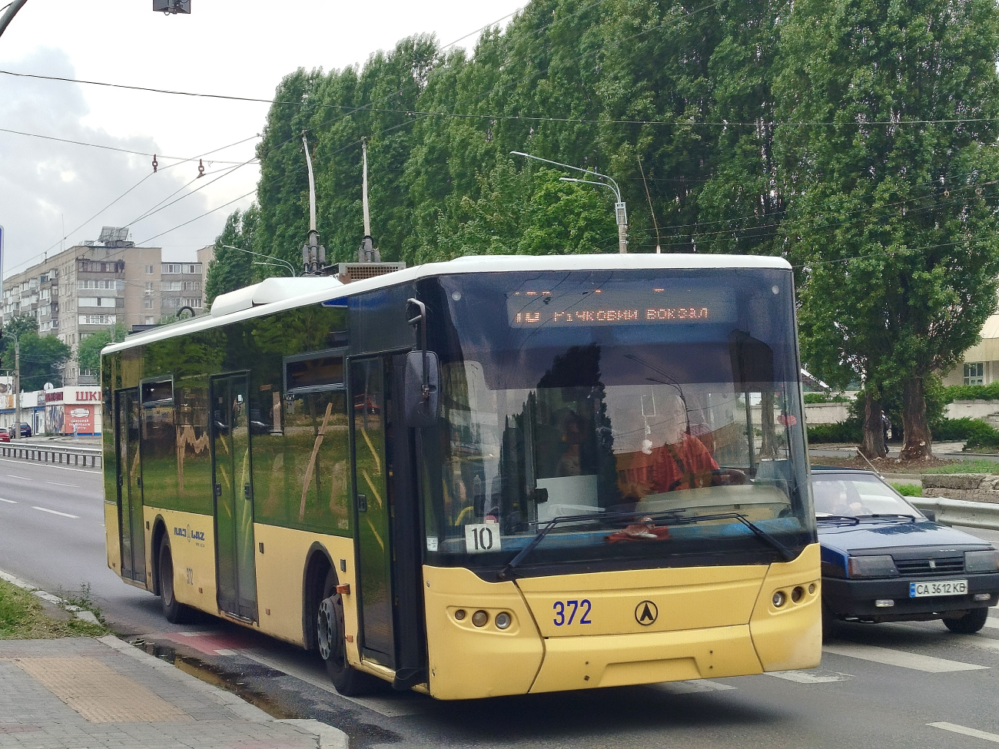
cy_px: 374
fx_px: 2078
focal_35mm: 72
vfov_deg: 20.4
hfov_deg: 27.0
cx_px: 500
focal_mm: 5.31
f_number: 1.7
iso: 50
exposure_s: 1/327
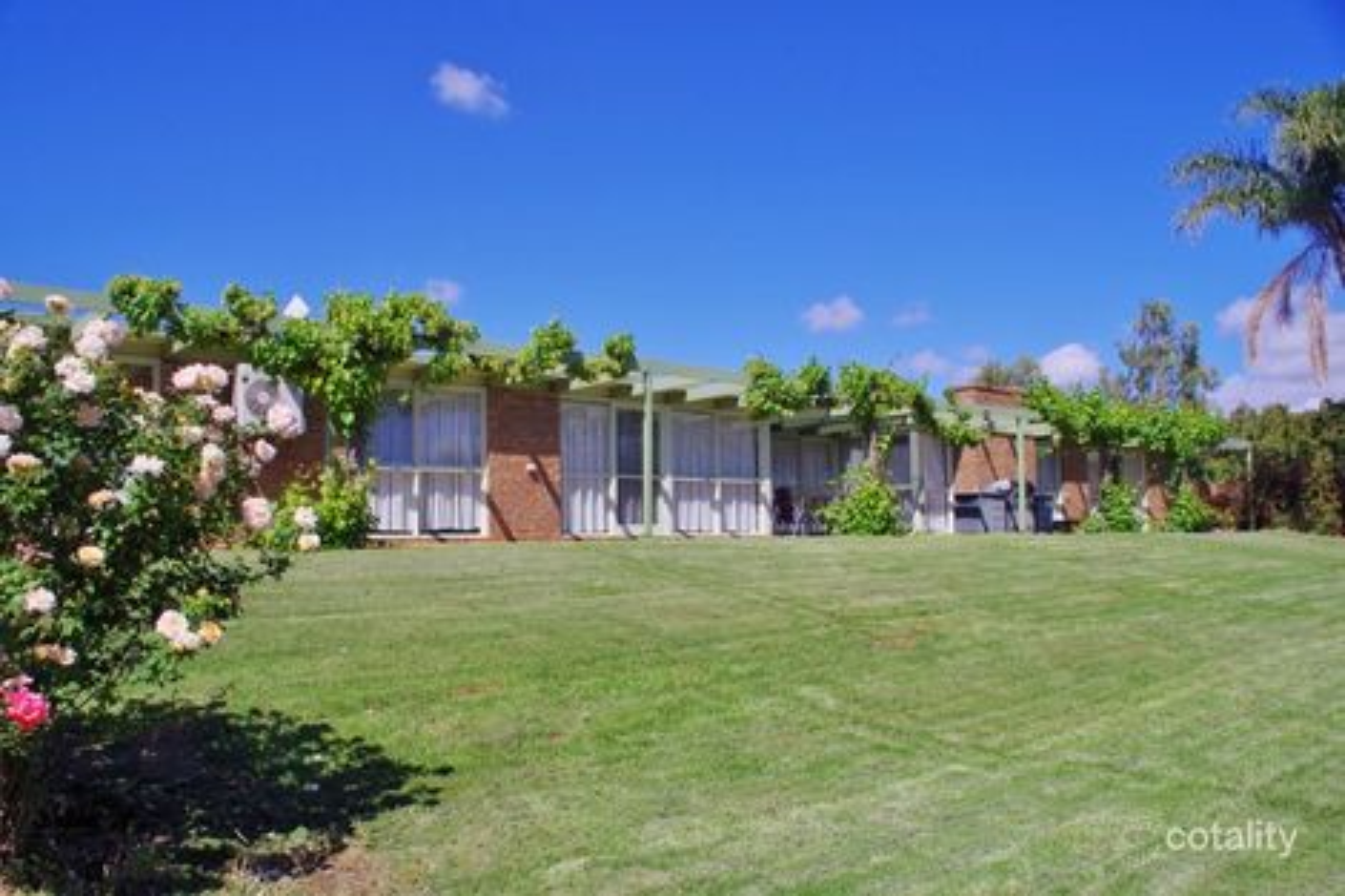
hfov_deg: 67.4
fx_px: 1008
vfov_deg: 47.9
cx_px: 672
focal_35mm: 27
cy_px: 448
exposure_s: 1/125
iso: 100
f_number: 11
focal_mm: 18
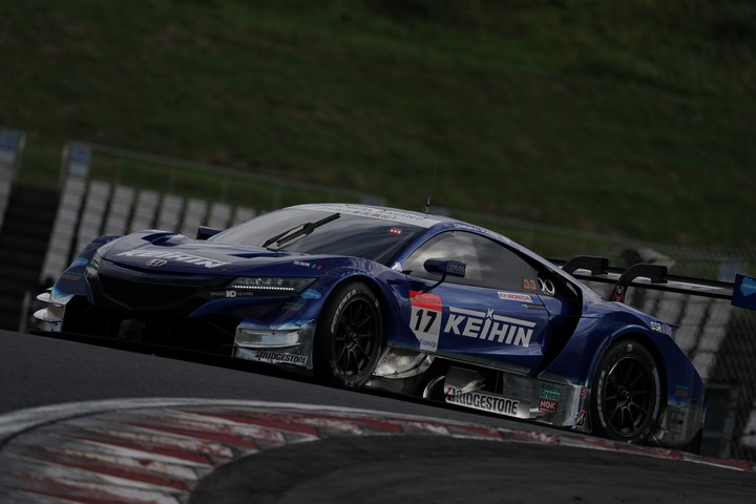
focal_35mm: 500
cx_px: 378
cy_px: 252
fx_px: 10499
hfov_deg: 4.1
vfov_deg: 2.7
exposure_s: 1/800
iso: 100
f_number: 7.1
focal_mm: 500
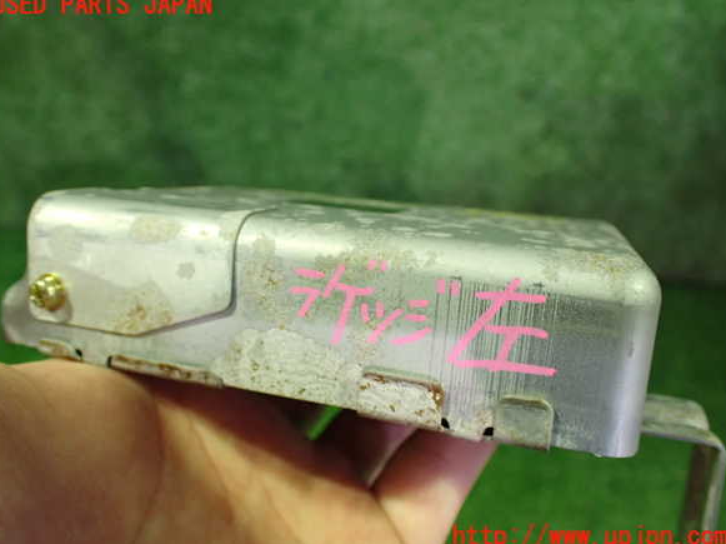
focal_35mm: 31
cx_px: 360
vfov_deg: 45.4
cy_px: 271
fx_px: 650
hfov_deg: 58.4
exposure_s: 1/30
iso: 800
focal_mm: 5.4
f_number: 2.3
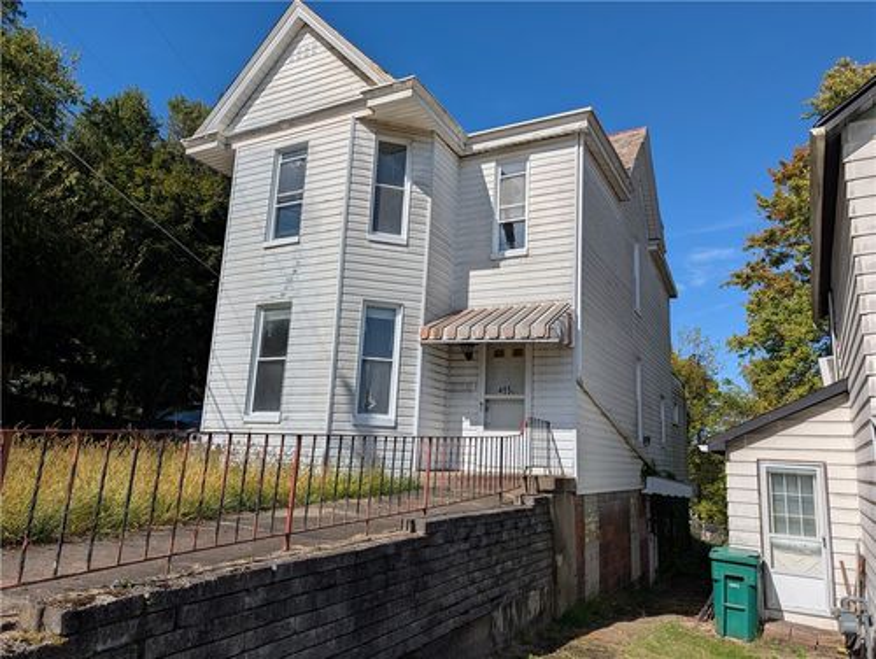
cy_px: 330
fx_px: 608
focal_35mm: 24
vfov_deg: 56.9
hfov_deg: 71.5
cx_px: 438
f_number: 1.68
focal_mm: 6.9
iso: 19
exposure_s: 1/2252
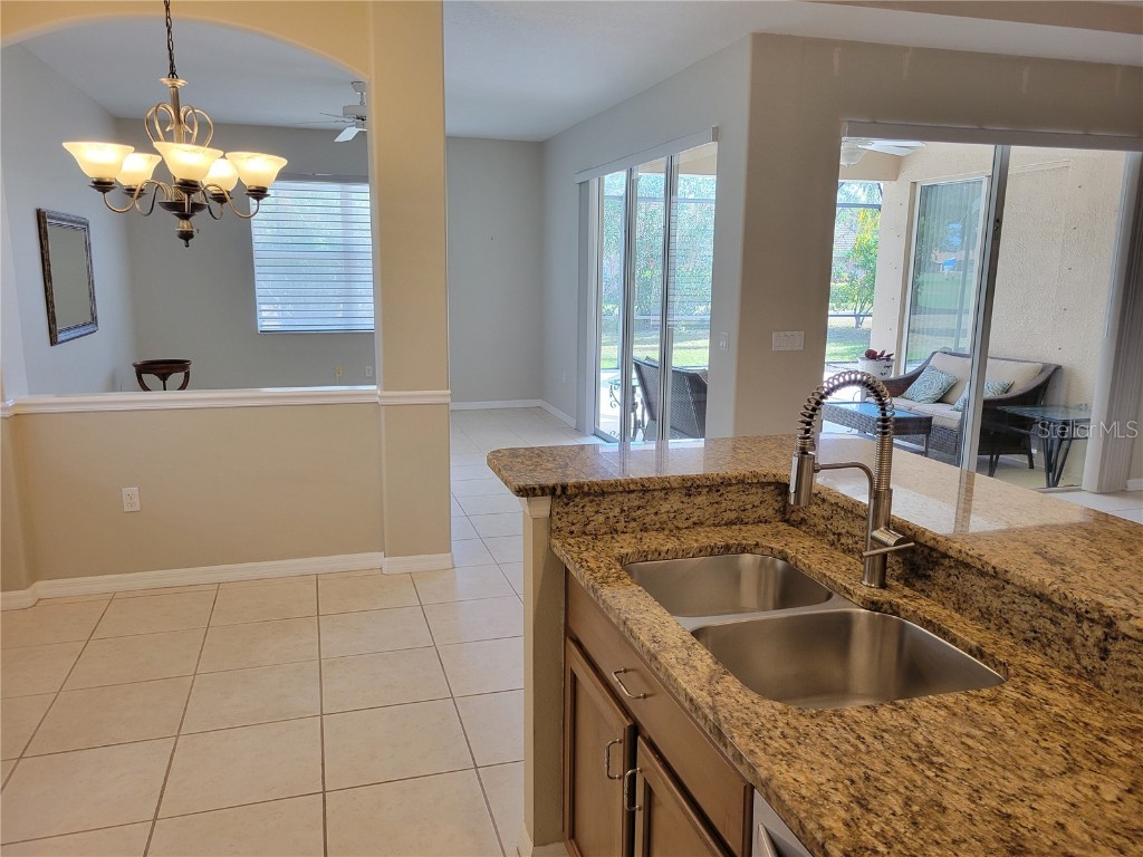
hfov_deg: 67.3
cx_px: 572
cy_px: 428
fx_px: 859
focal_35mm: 26
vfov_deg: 53.1
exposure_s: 1/120
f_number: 1.8
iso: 160
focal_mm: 5.4
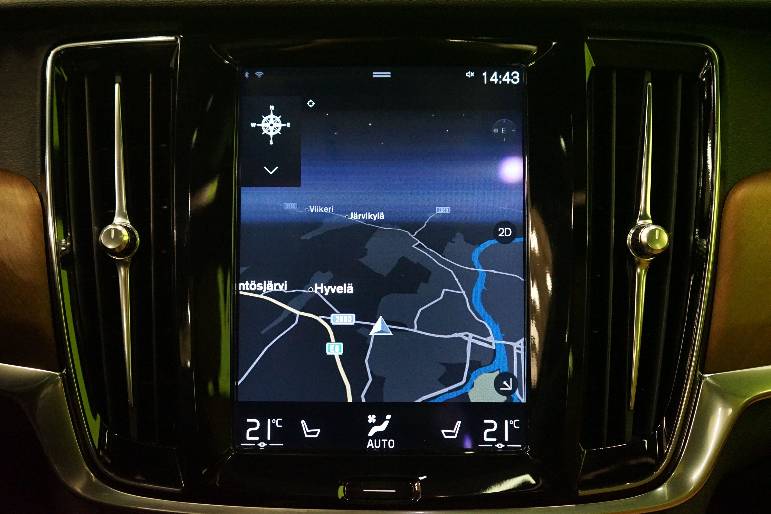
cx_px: 386
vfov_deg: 37.9
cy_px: 257
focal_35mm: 35
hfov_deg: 54.4
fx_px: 750
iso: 6400
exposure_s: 1/30
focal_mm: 35
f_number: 4
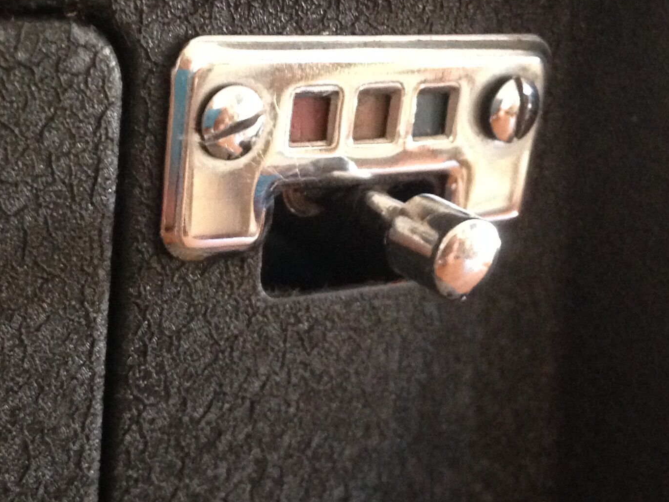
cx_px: 250
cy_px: 327
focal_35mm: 79
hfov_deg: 24.6
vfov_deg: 18.6
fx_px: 1527
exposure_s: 1/15
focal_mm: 4.12
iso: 400
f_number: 2.4
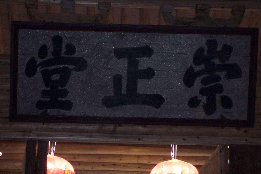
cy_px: 85
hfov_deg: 13.5
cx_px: 130
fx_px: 1102
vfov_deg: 9.0
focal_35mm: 152
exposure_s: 1/180
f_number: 4.8
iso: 140
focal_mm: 25.1
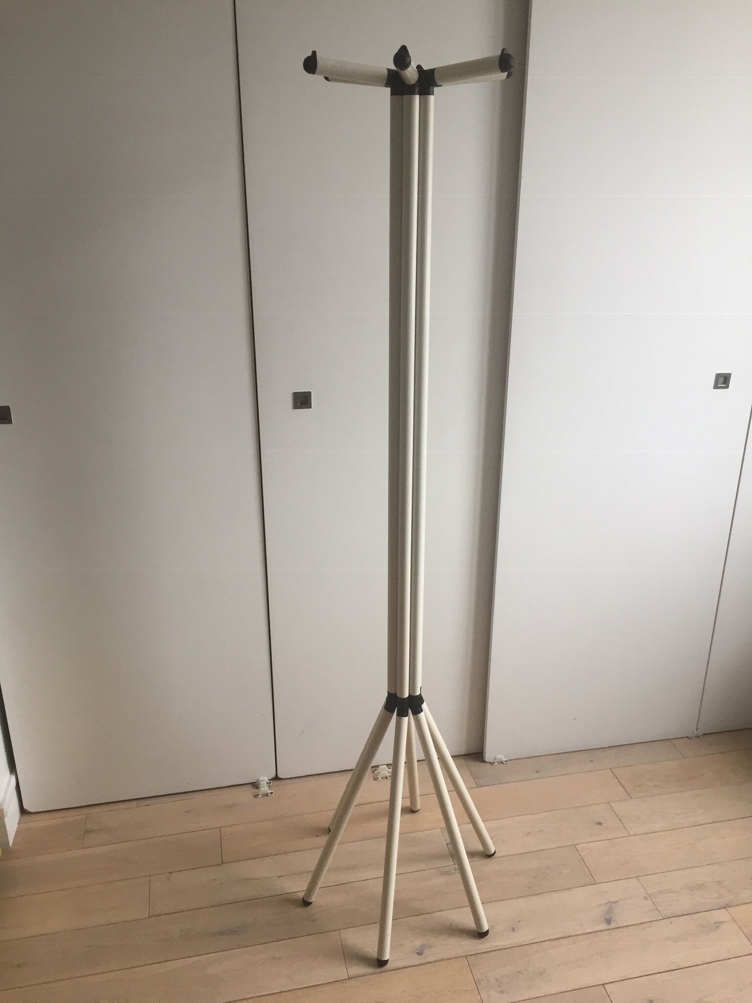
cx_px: 376
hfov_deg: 48.2
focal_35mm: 29
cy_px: 502
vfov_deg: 61.7
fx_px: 840
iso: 40
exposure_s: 1/33
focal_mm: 4.15
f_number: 2.2
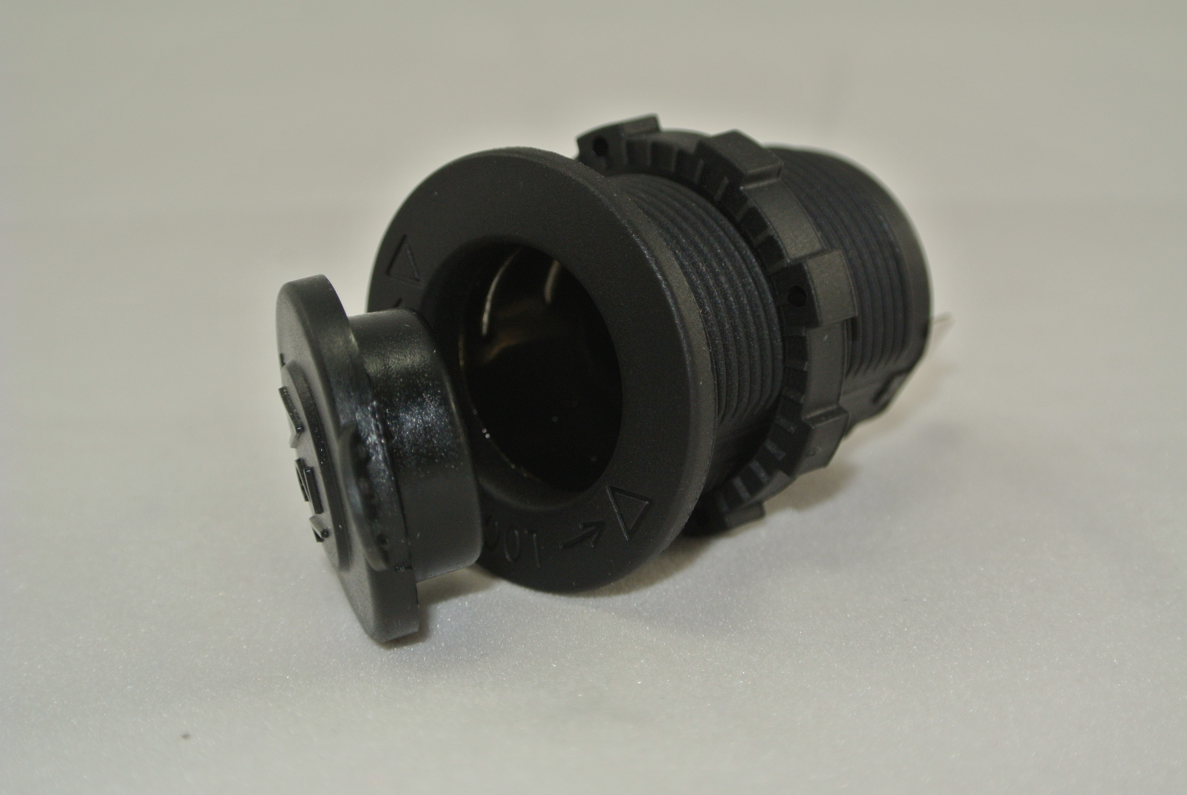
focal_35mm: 72
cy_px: 398
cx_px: 594
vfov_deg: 19.0
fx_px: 2377
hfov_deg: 28.0
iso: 220
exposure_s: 1/60
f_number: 5.6
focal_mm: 26.7
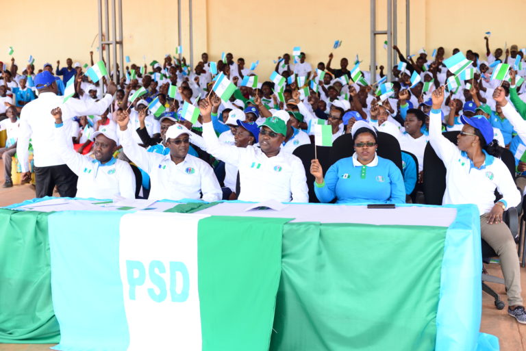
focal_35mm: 50
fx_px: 731
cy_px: 176
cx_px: 263
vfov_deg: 27.0
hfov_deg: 39.6
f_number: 3.2
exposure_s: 1/320
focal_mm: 50
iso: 200
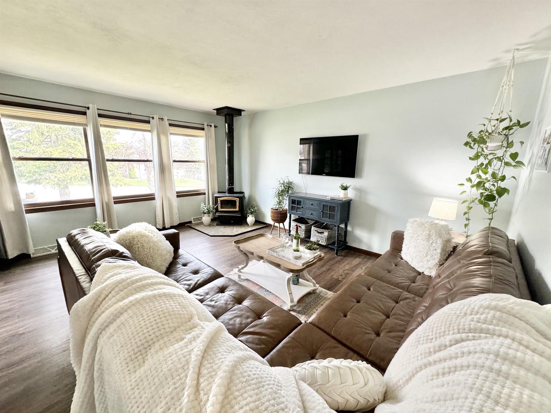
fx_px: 223
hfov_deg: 102.1
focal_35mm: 14
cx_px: 276
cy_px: 206
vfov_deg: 85.7
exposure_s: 1/120
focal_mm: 2.22
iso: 320
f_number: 2.2
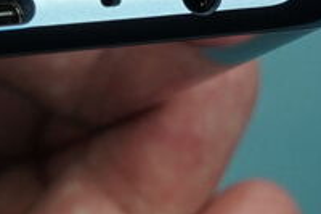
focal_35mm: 202
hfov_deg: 10.1
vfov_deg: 6.8
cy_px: 23
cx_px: -6
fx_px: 1800
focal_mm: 42
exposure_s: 1/200
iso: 2000
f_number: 8
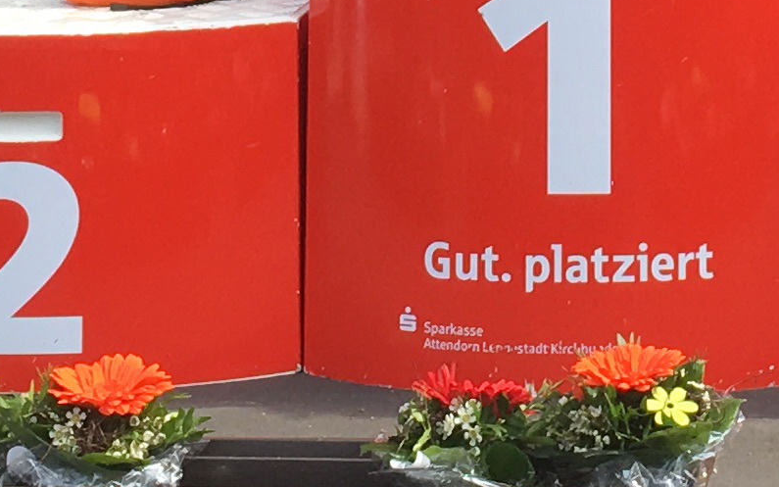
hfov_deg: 13.3
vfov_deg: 7.9
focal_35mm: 156
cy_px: -579
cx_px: 741
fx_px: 3312
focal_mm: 4.15
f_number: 2.2
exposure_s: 1/545
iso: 25
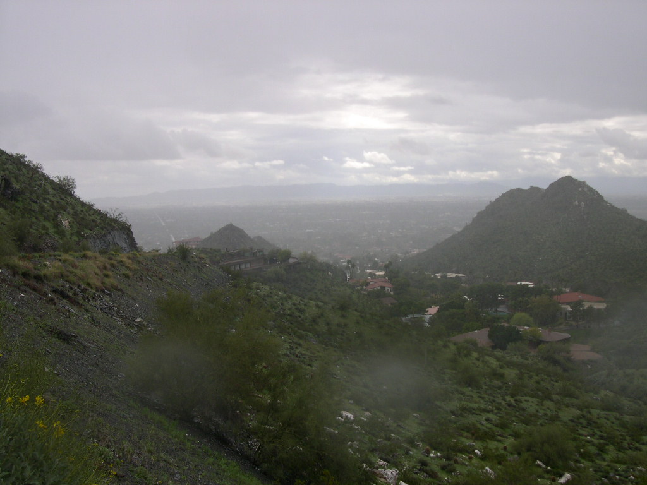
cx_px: 324
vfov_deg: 37.7
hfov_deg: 49.0
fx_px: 710
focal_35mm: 38
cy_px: 242
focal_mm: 8
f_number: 7.6
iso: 100
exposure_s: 1/93.6
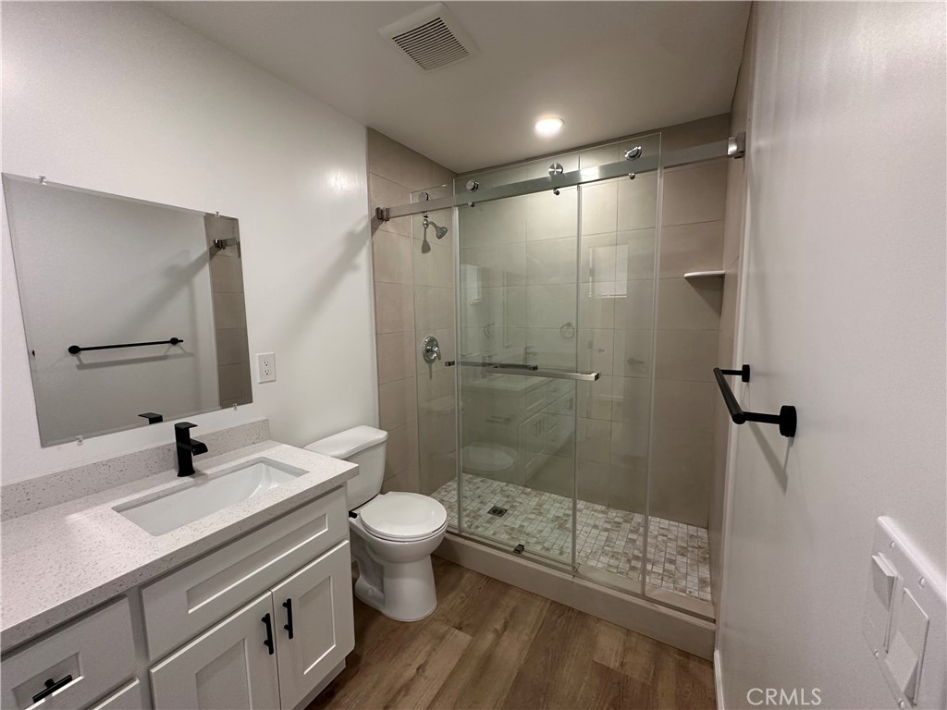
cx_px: 474
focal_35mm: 14
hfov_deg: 102.1
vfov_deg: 85.7
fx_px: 383
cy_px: 355
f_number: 2.2
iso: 250
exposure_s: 1/120
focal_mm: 2.22
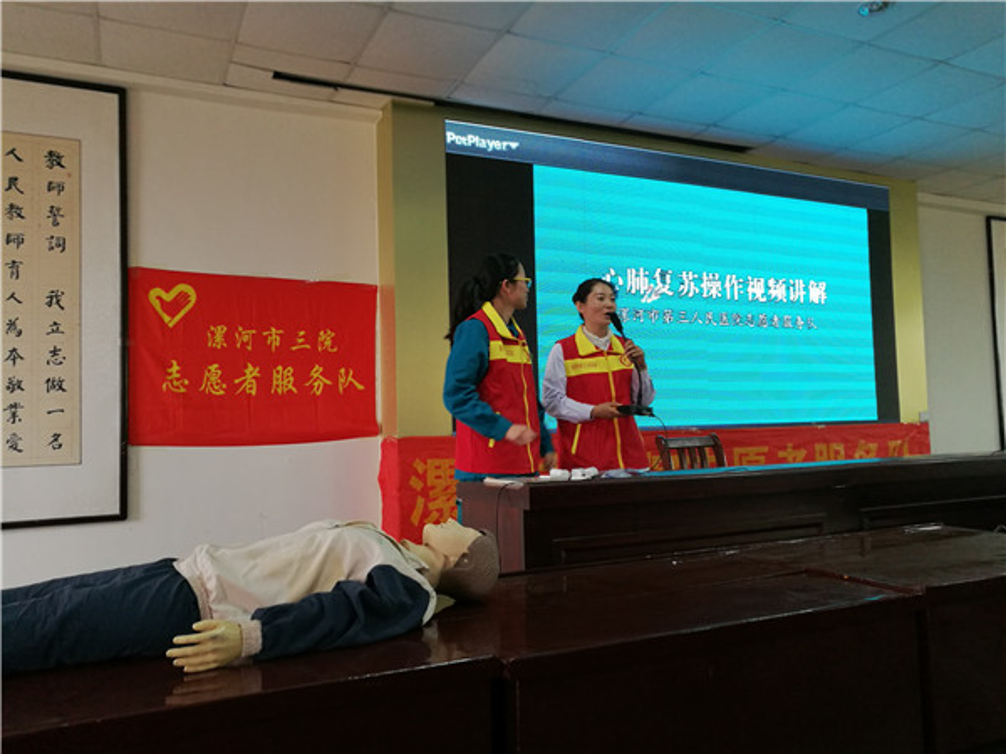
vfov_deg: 51.4
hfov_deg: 65.3
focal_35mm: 27
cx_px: 503
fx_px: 785
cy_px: 377
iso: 200
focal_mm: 4.5
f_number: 2.2
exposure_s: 1/33.3
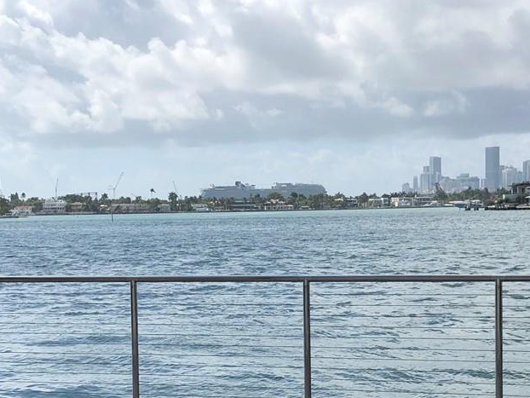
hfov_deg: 27.0
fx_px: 1103
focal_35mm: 72
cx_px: 303
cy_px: 305
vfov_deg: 20.3
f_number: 1.8
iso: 25
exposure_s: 1/4367
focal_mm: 3.99
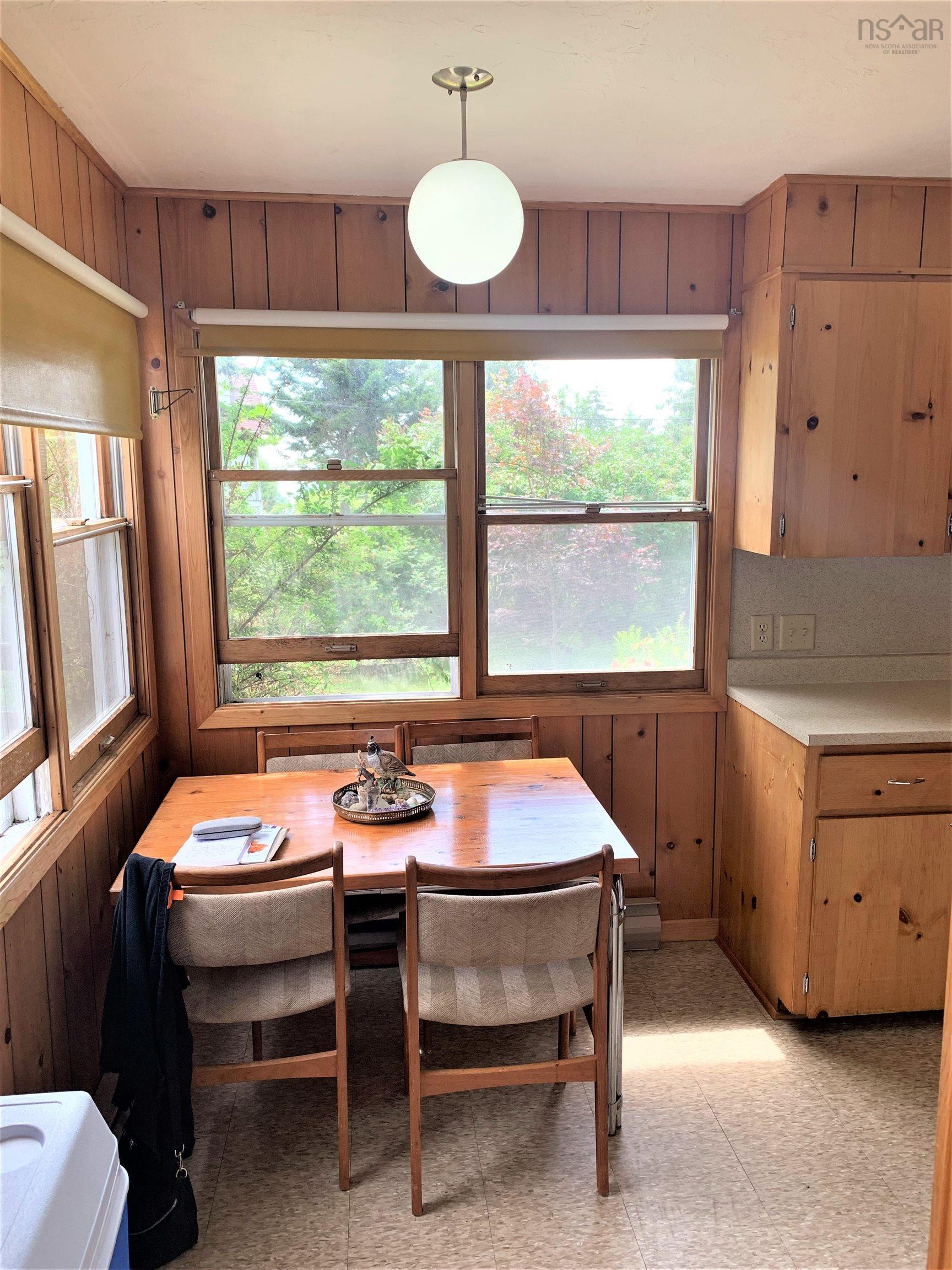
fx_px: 953
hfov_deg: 53.1
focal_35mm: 26
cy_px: 635
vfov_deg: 67.3
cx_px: 476
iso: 32
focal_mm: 4.25
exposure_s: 1/122
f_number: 1.8
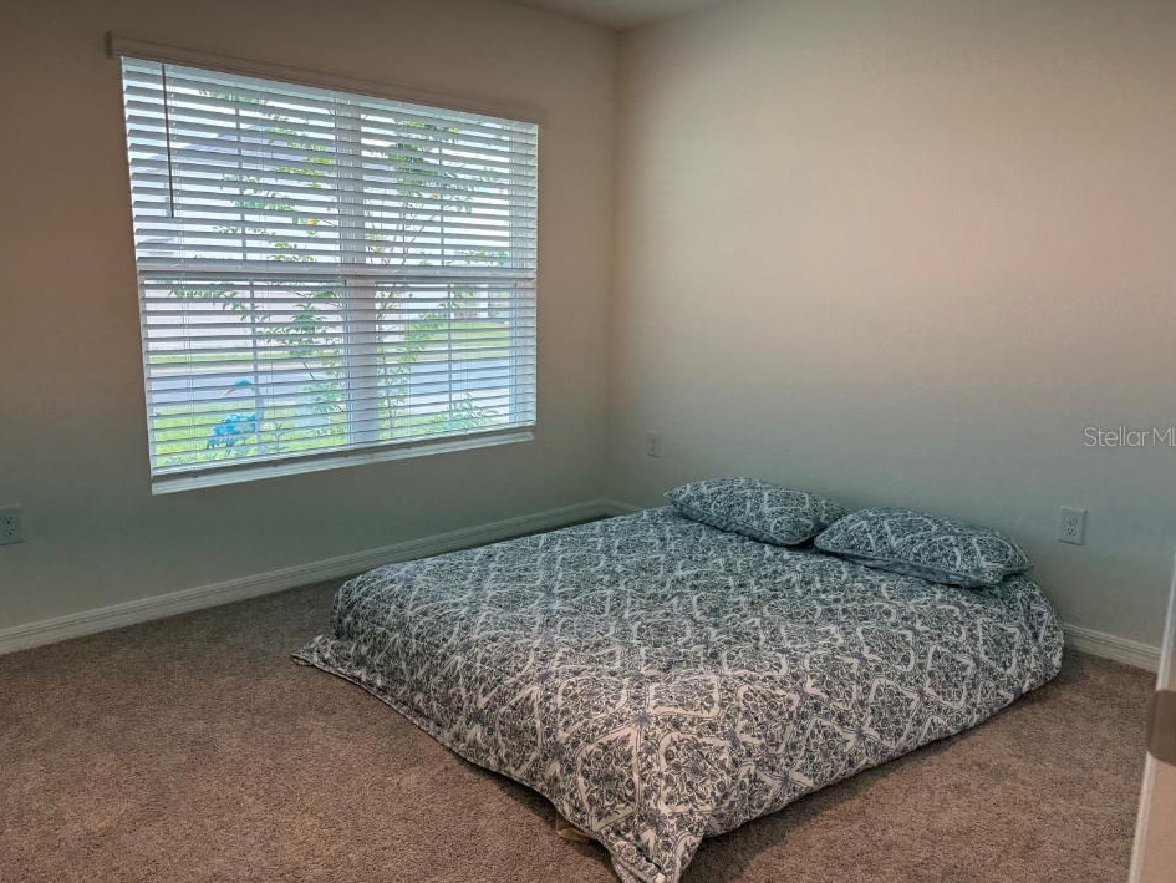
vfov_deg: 53.1
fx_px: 883
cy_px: 436
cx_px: 564
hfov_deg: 67.3
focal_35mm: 26
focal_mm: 6.76
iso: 80
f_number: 1.78
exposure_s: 1/125
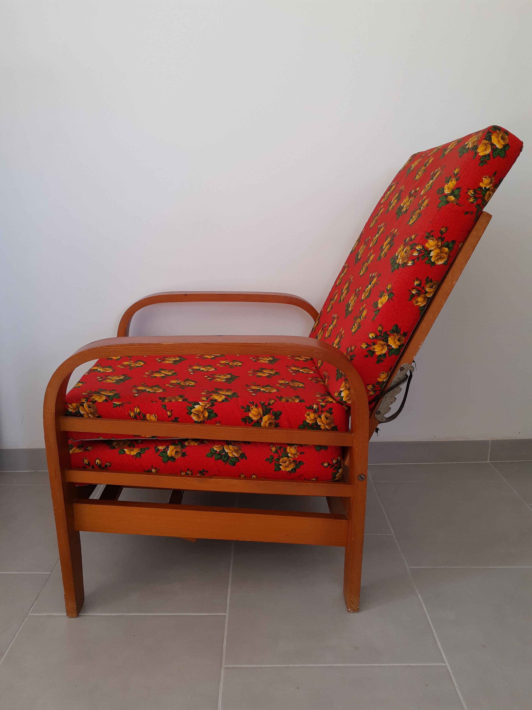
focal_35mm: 26
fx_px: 533
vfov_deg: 67.3
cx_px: 266
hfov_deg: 53.1
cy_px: 355
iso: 44
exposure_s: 1/100
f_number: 1.7
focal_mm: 4.75
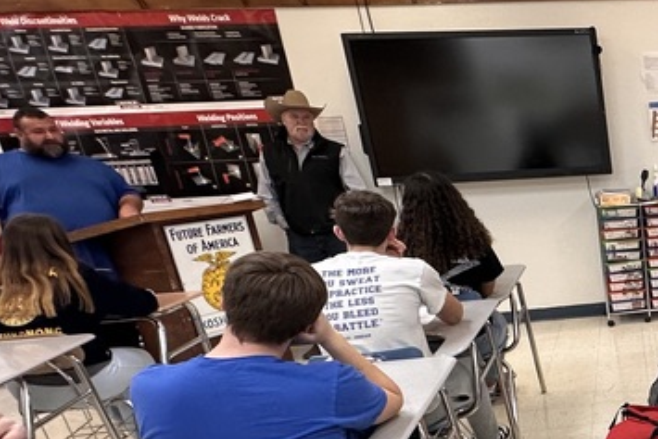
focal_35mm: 42
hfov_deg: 36.3
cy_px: 395
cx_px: 784
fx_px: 768
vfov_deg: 30.5
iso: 200
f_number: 2.2
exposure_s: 1/120
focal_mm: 2.22
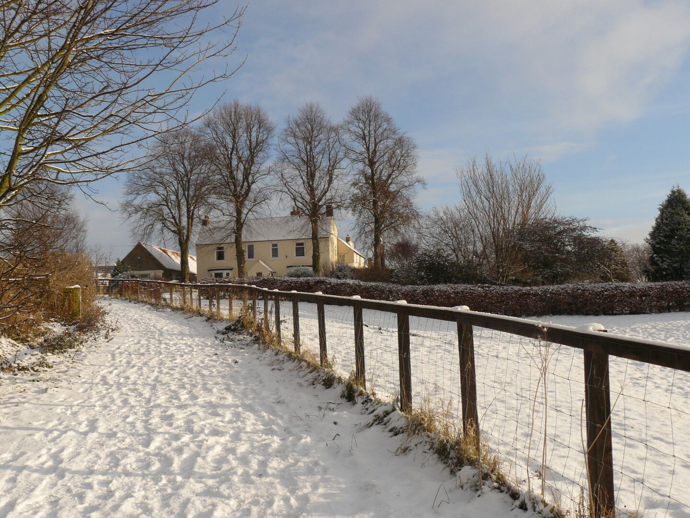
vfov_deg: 39.7
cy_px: 259
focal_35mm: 36
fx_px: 718
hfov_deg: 51.4
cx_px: 345
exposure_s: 1/400
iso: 100
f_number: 5.6
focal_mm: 6
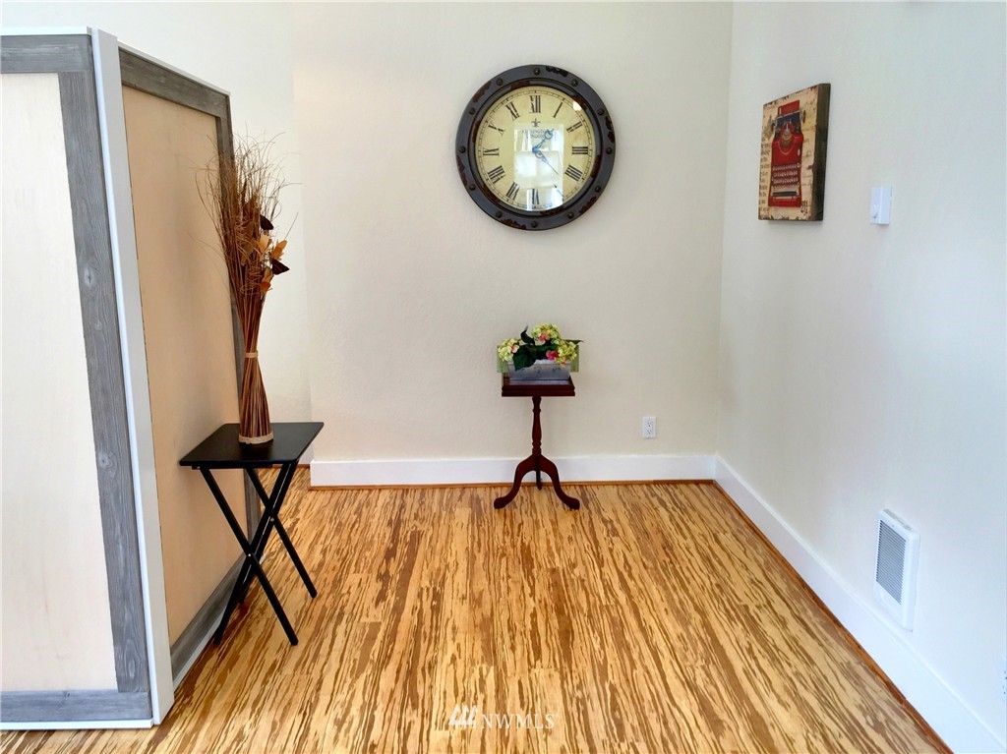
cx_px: 504
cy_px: 377
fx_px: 843
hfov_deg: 61.7
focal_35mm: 29
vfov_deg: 48.2
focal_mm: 4.15
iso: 32
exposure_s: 1/120
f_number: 2.2
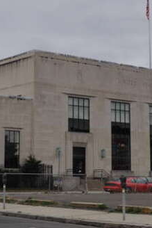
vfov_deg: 21.4
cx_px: 65
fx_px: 601
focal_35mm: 95
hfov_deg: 14.4
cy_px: 90
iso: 200
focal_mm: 26
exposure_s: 1/320
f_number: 9
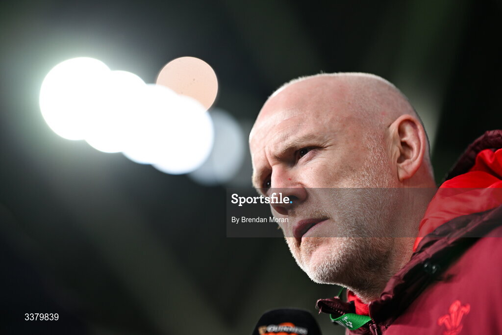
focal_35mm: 135
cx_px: 251
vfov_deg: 10.2
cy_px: 168
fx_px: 1883
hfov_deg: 15.2
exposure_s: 1/1250
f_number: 1.8
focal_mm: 135
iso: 500
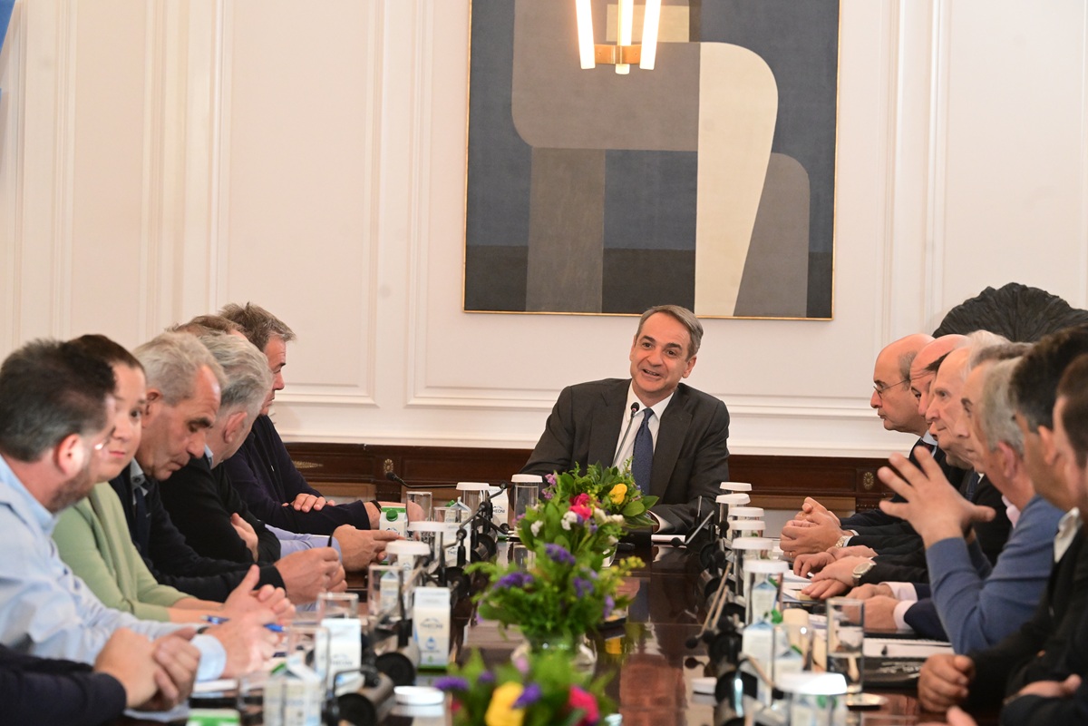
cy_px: 363
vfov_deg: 11.9
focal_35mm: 115
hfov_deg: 17.8
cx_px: 544
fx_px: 3475
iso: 8000
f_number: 6.3
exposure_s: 1/400
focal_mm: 115
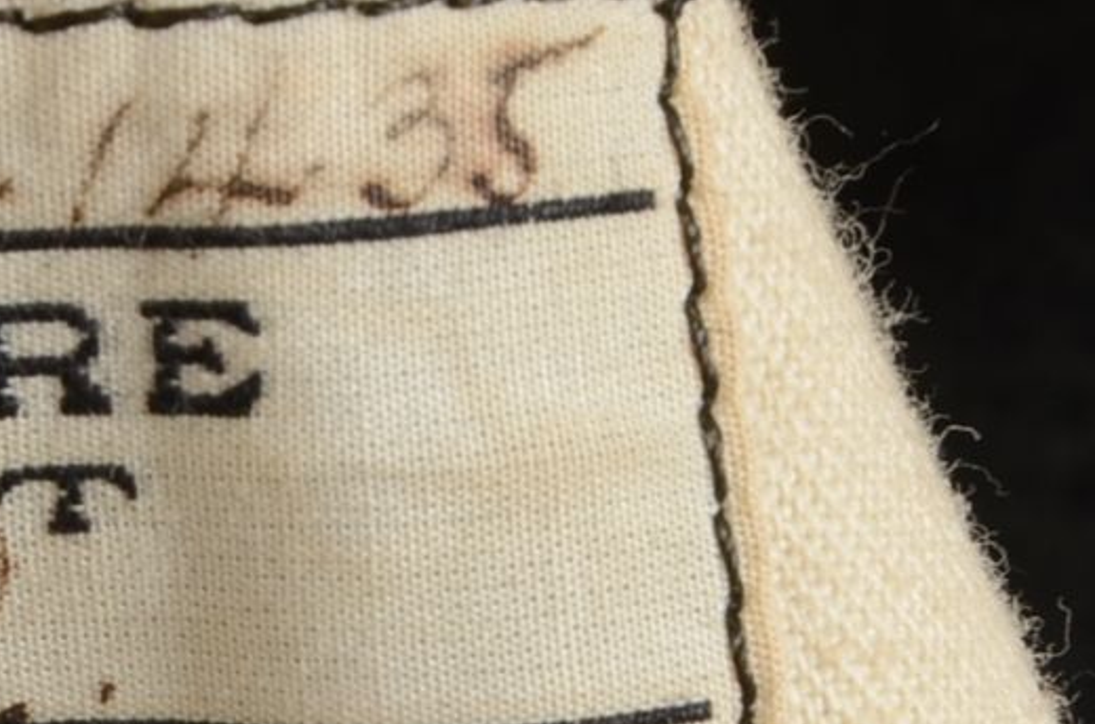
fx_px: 16184
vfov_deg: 2.6
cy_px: 926
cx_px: -371
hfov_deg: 3.9
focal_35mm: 533
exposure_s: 1/80
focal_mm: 75
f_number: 13
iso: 160
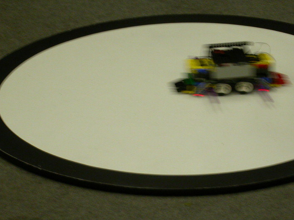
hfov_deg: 9.2
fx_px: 1825
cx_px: 186
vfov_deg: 6.9
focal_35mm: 215
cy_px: 134
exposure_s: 1/11.3
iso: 100
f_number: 5
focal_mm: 30.8
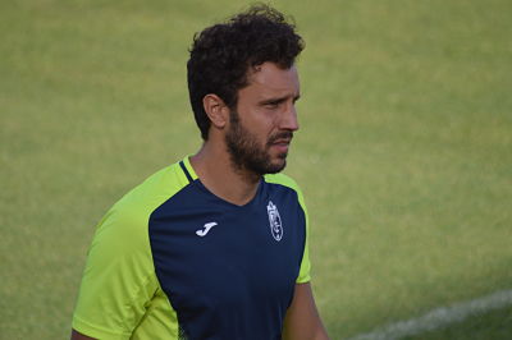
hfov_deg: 4.6
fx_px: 6395
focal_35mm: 450
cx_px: 256
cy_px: 170
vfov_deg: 3.0
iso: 400
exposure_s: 1/1250
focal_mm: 300
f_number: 5.6
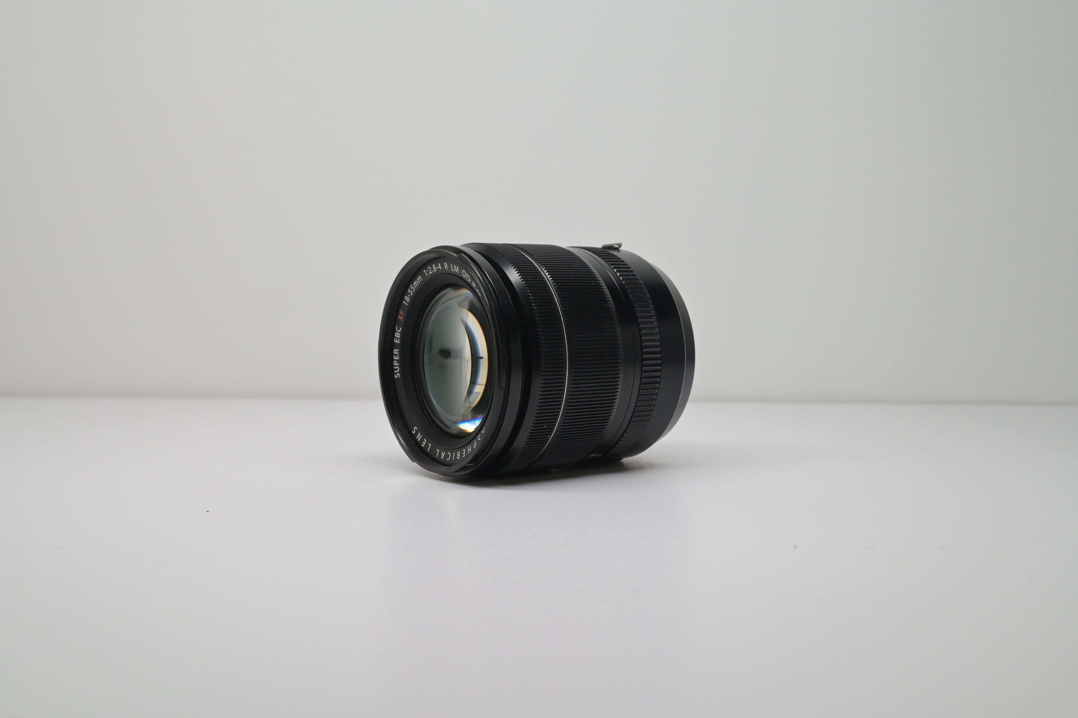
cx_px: 539
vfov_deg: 33.4
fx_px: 1197
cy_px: 359
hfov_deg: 48.5
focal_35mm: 40
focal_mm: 40
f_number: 13
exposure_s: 1/160
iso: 2000
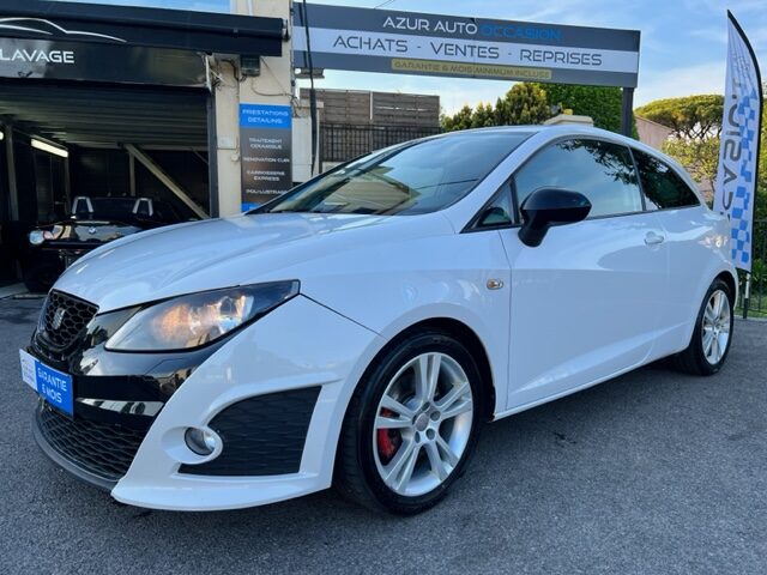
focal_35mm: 26
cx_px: 384
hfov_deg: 67.3
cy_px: 288
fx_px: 576
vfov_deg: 53.1
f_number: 1.5
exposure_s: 1/894
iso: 50
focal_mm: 5.7
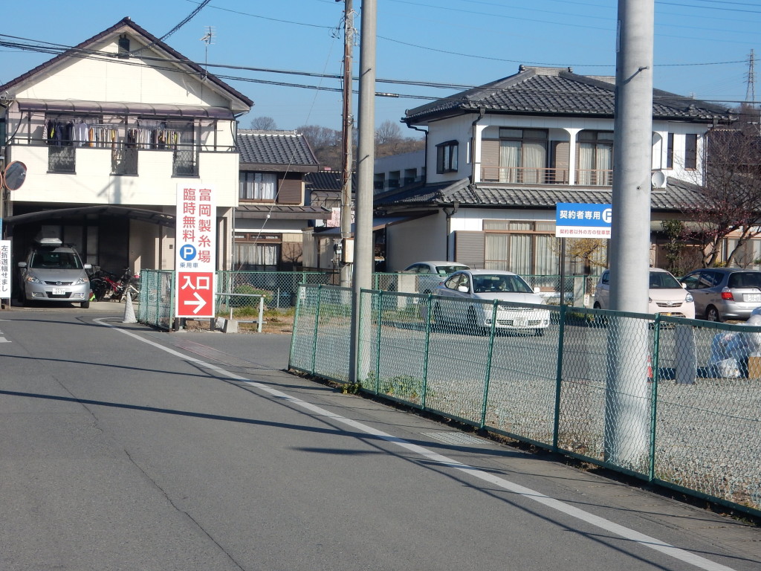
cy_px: 286
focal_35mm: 84
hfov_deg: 23.3
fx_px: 1847
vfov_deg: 17.6
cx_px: 380
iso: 125
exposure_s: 1/800
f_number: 5
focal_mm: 14.9
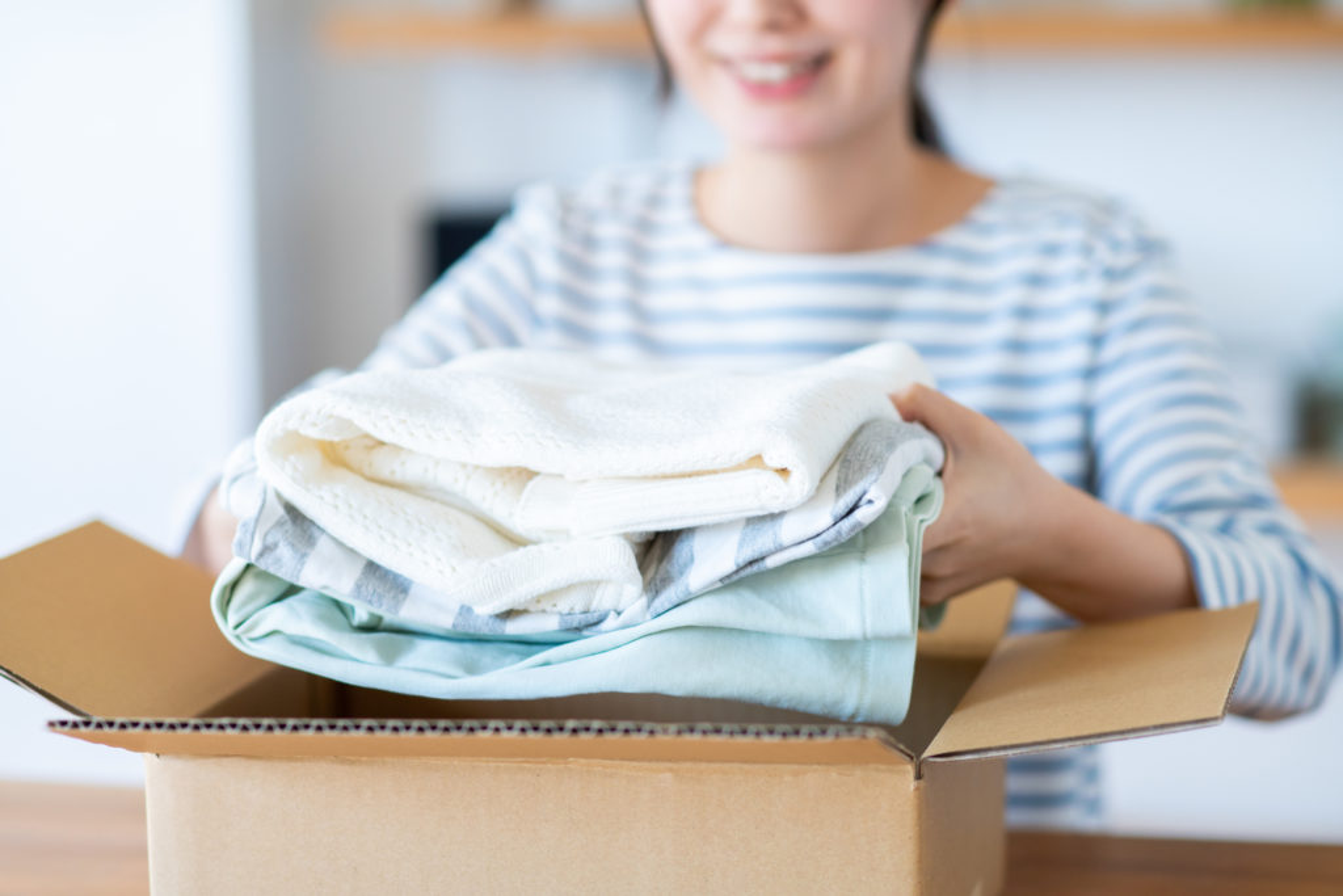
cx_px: 672
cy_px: 448
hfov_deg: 23.9
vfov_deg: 16.1
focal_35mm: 85
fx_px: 3171
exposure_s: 1/200
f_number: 2.8
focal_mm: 85
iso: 640
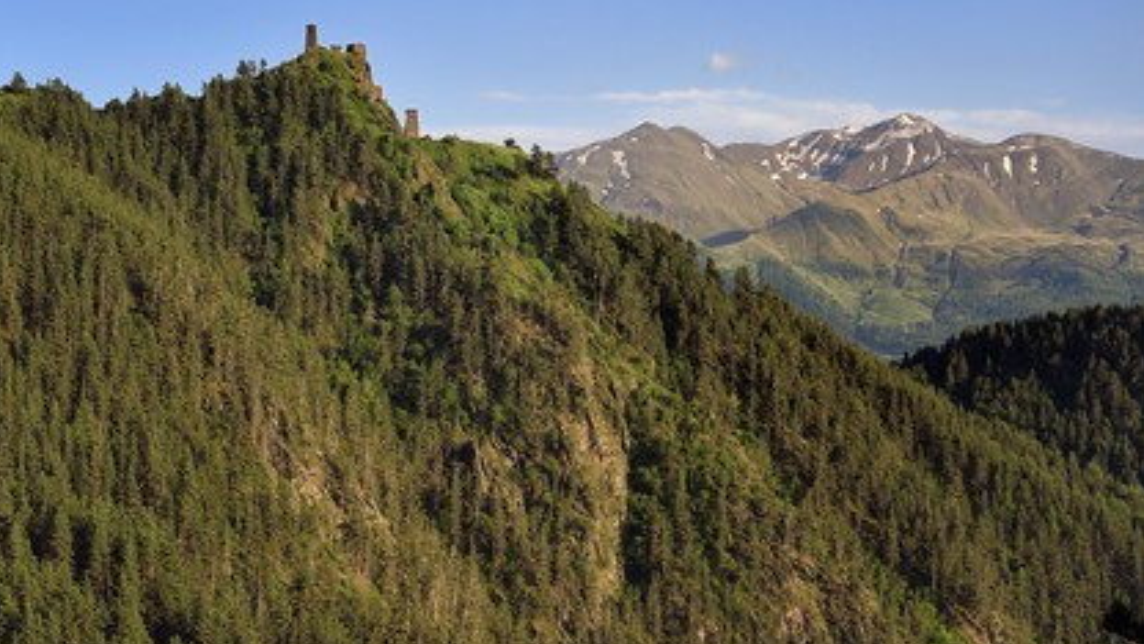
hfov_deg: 28.6
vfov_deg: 16.3
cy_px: 272
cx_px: 572
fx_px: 2245
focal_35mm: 74
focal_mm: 70
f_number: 8
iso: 400
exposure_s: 1/800
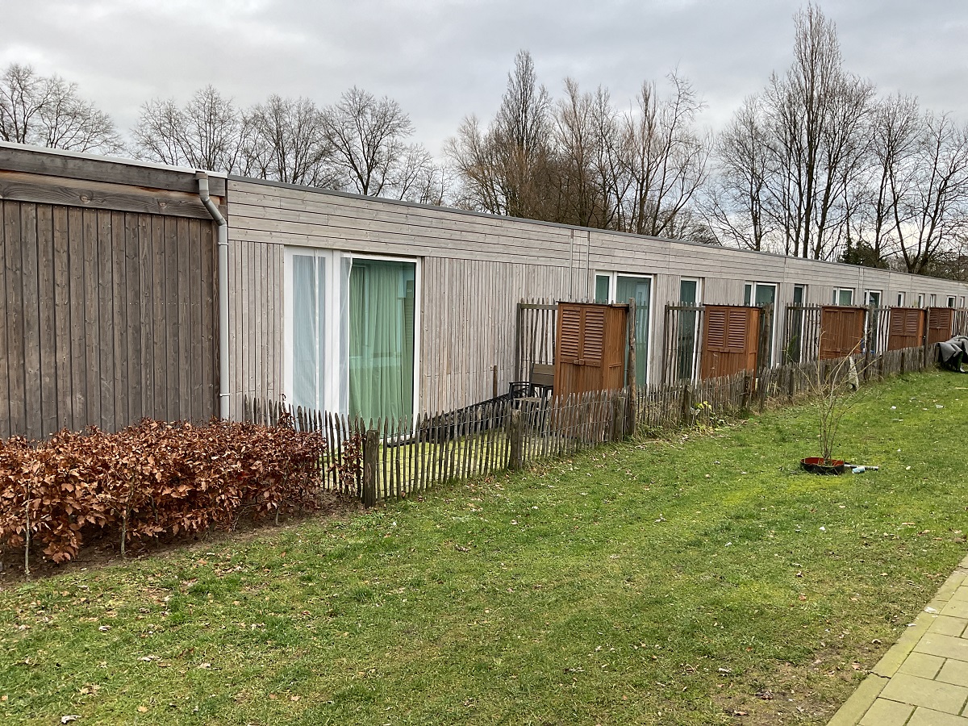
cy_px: 363
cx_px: 484
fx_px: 811
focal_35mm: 29
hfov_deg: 61.7
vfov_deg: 48.2
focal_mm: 3
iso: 16
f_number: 1.8
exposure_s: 1/191
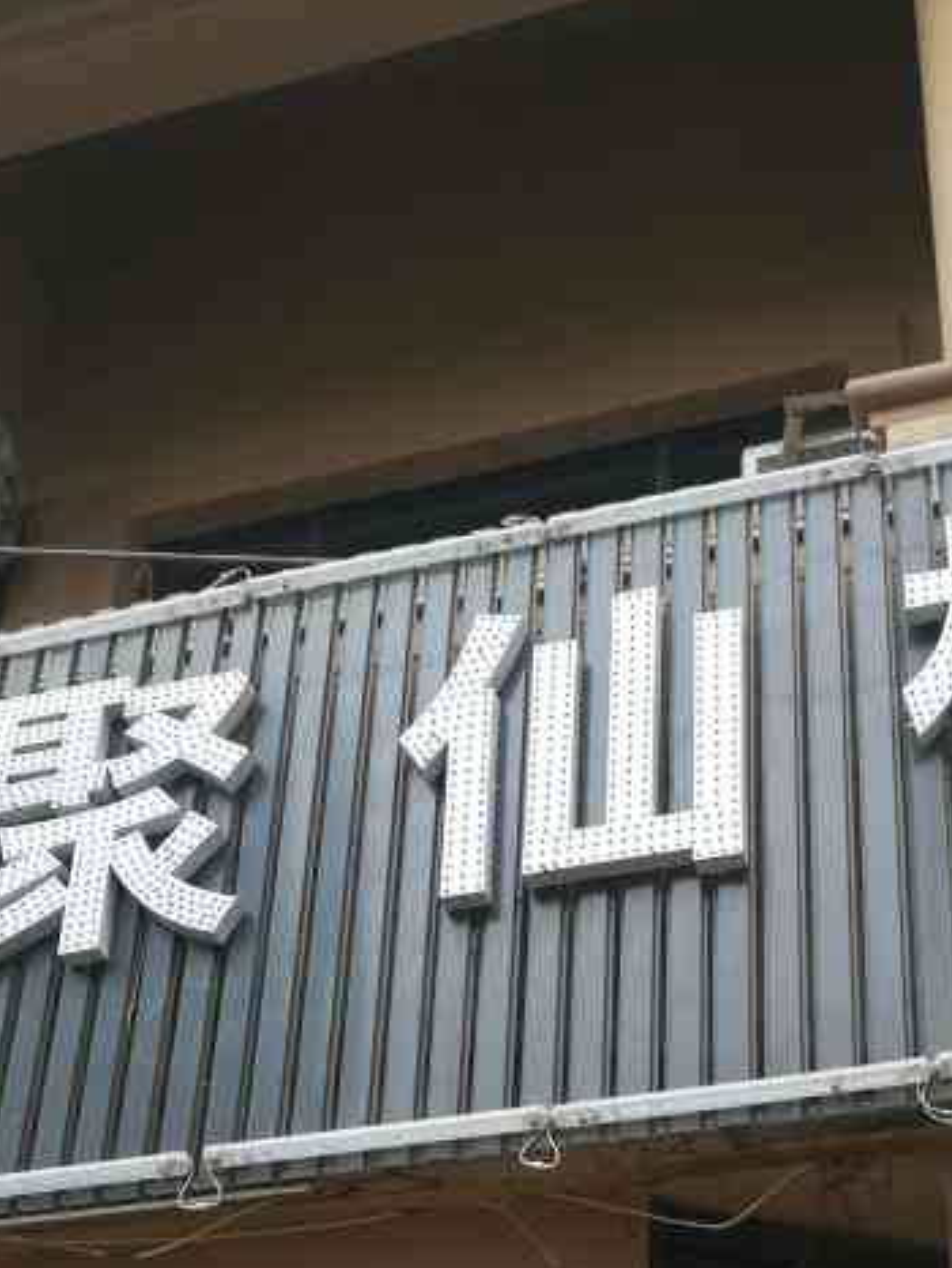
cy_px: 1245
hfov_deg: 27.0
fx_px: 1978
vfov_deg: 32.8
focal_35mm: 54
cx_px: 582
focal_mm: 4.5
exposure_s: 1/172
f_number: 2.2
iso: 50
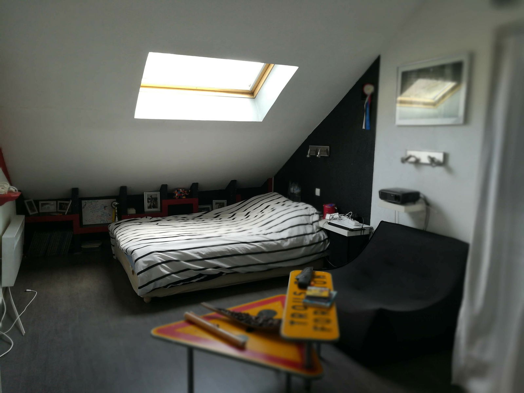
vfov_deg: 53.1
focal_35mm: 26
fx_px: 394
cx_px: 262
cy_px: 196
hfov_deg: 67.3
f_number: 4
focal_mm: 3.83
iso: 80
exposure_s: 1/30
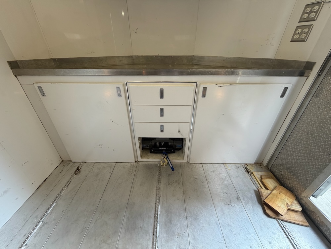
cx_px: 166
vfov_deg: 85.7
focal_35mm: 14
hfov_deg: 102.1
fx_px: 134
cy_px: 124
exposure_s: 1/120
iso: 100
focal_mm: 2.22
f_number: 2.2
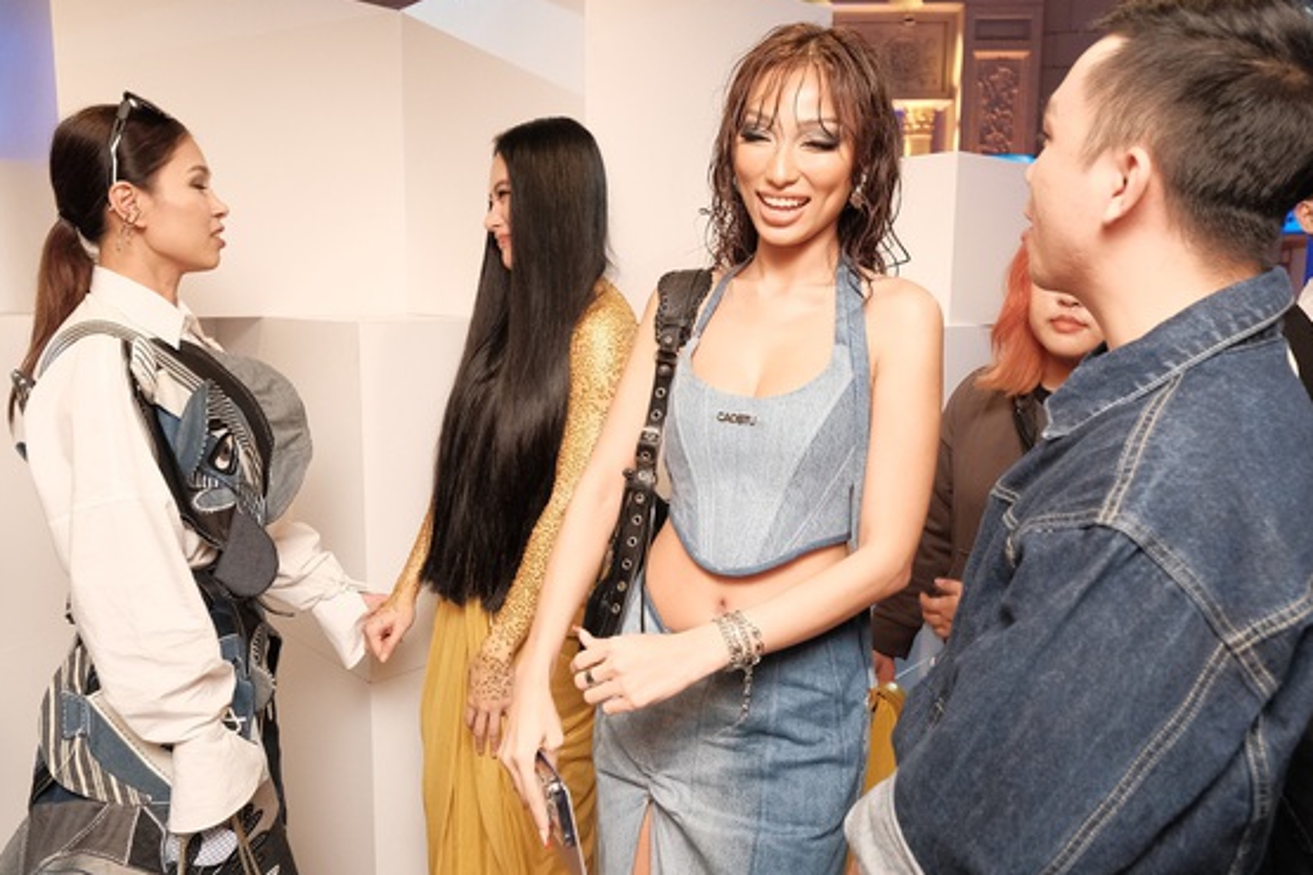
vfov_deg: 51.2
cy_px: 408
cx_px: 665
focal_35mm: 25
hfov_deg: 71.5
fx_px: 912
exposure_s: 1/125
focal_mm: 12.9
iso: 1600
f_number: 2.8
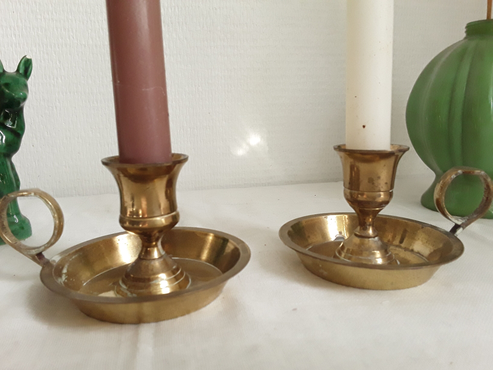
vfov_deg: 51.4
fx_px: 385
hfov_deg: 65.3
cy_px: 185
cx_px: 246
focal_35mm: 27
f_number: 1.9
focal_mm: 2.91
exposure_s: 1/191
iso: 200
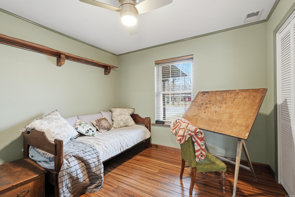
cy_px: 98
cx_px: 148
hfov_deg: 96.7
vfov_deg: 73.8
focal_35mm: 16
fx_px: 131
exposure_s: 1/5
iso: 250
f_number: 9
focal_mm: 16
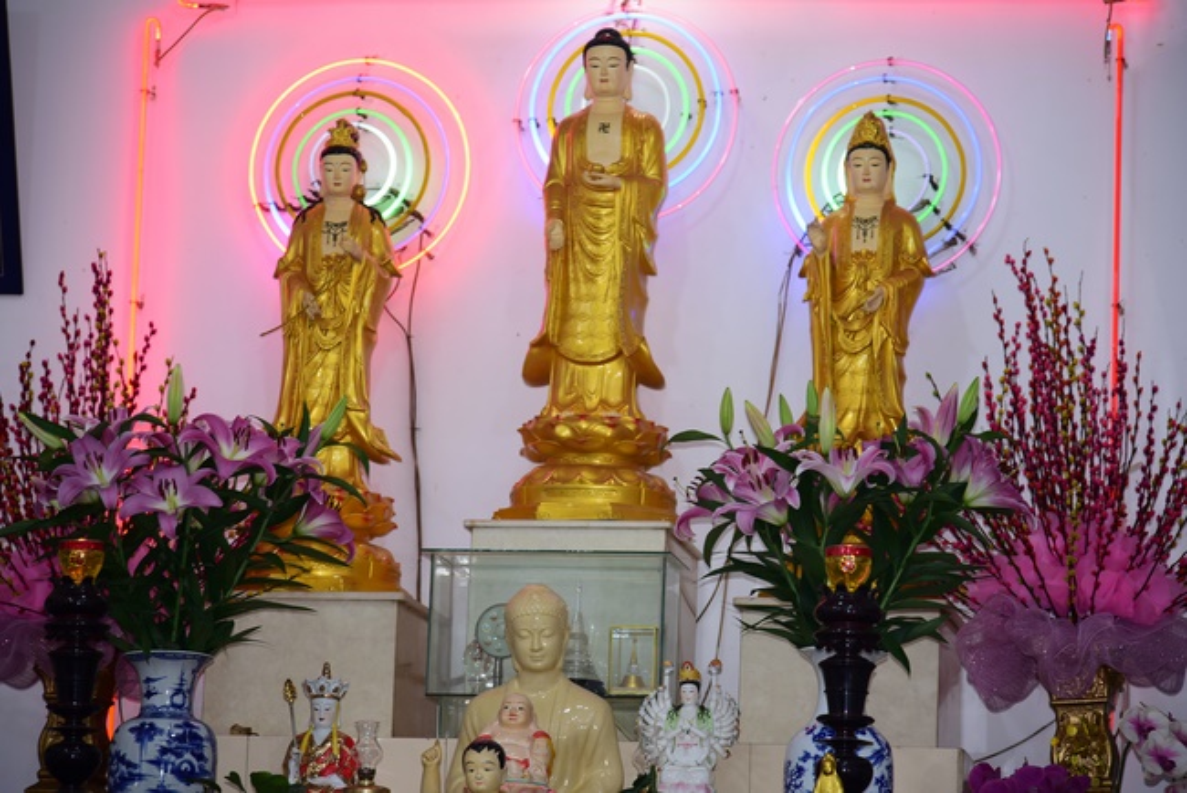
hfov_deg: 17.1
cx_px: 594
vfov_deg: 11.4
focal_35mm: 120
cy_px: 396
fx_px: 3958
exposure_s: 1/60
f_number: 4
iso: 320
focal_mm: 120
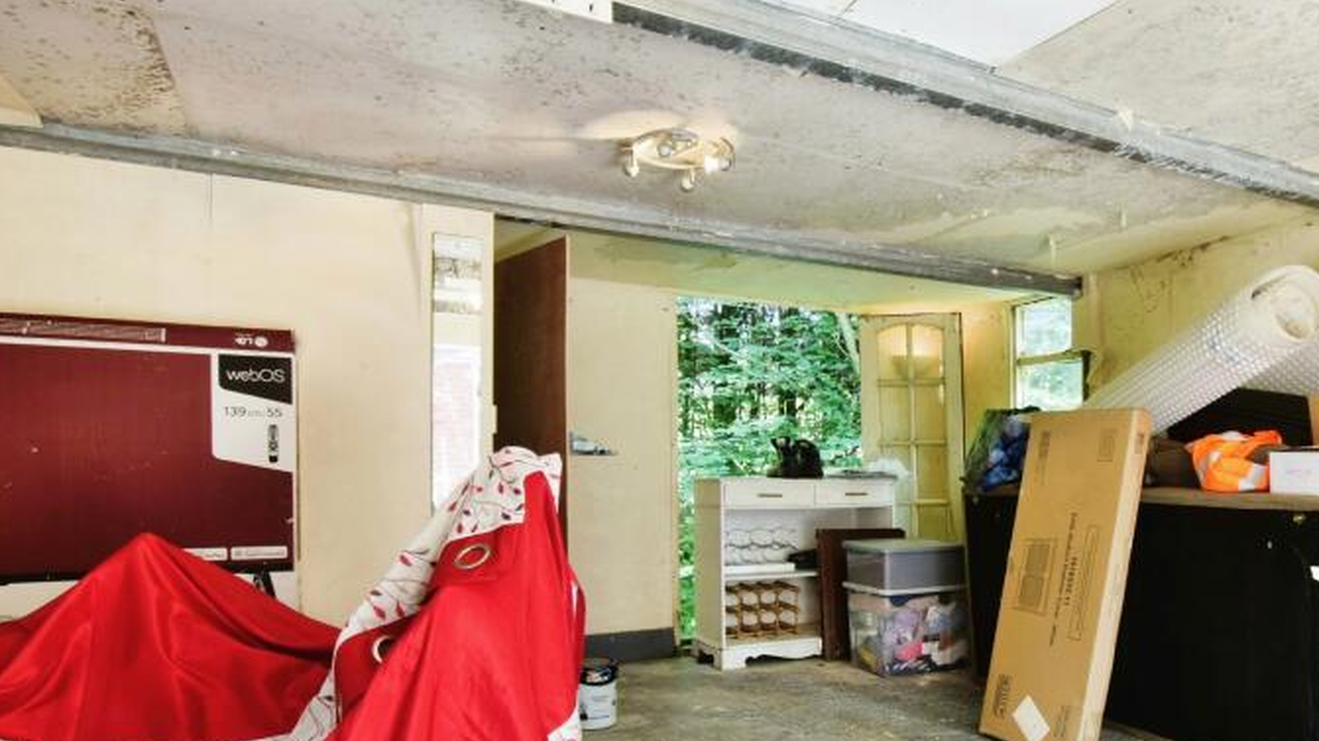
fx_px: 839
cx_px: 892
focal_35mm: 24
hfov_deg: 73.7
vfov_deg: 47.3
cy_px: 449
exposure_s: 1/25
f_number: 8
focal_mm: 10
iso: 640
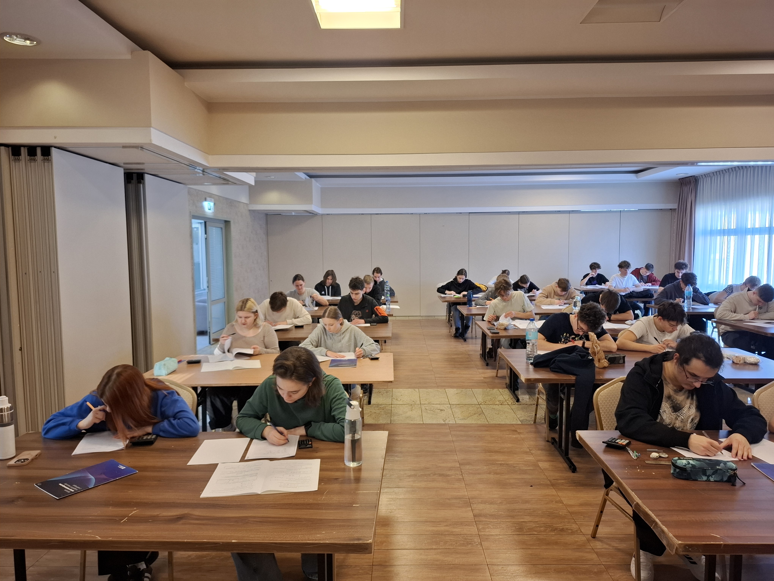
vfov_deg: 58.9
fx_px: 514
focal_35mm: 23
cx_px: 387
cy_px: 290
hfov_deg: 73.9
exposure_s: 1/50
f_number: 1.8
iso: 160
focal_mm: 5.54
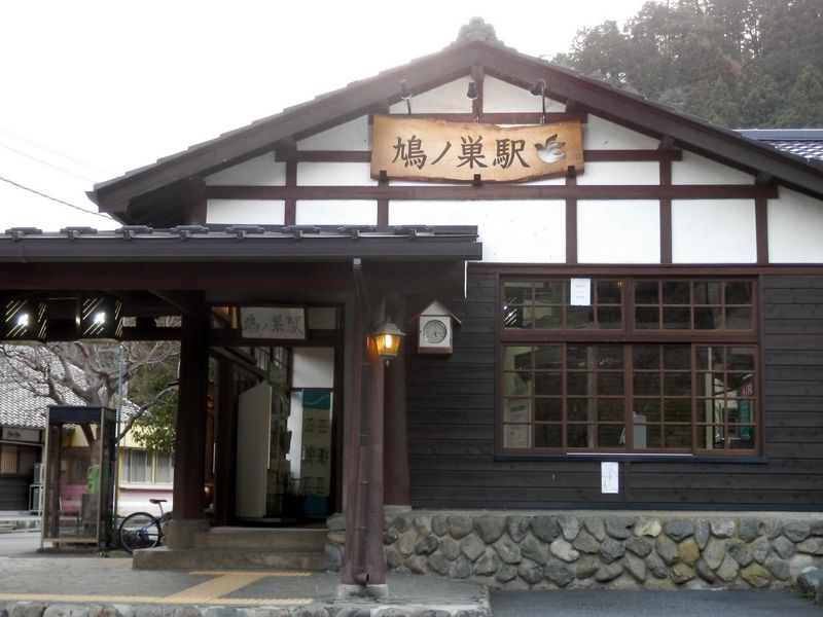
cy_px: 308
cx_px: 412
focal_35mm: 54
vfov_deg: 27.0
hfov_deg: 35.5
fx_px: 1284
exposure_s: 1/50
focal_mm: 9.8
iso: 200
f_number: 4.1
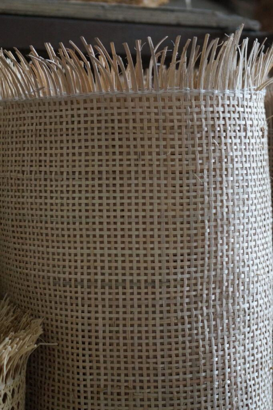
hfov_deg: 18.2
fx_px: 854
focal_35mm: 75
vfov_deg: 27.0
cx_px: 136
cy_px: 205
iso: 2500
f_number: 5.6
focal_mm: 50
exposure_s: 1/160
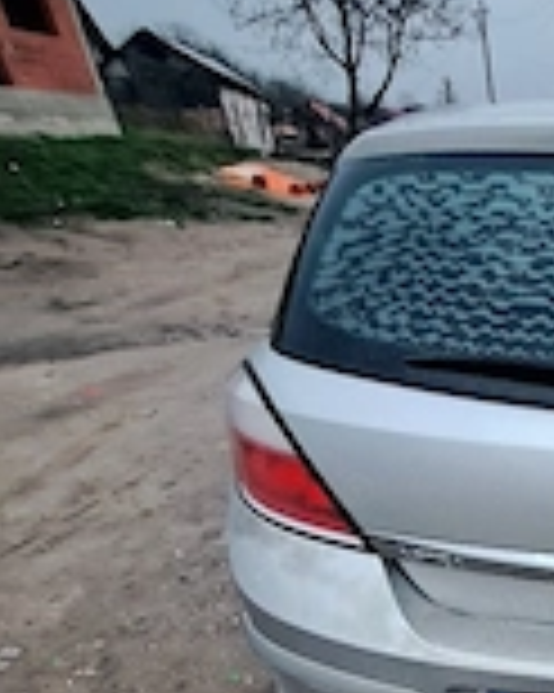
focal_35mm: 33
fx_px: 677
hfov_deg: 34.9
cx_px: 671
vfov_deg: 48.3
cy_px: 630
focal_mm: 1.74
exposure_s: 1/33
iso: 250
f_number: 2.2
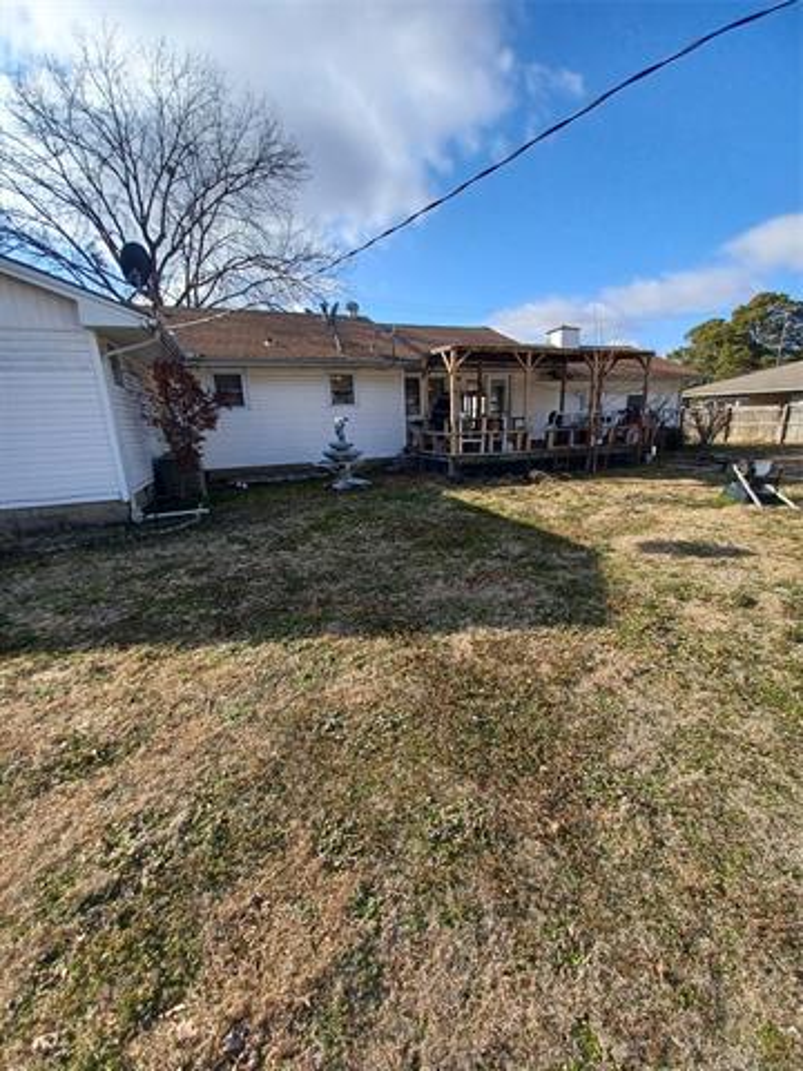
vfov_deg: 106.2
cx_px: 402
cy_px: 536
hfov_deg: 89.9
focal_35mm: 13
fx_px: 402
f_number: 2.2
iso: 40
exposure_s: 1/1066
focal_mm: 1.42
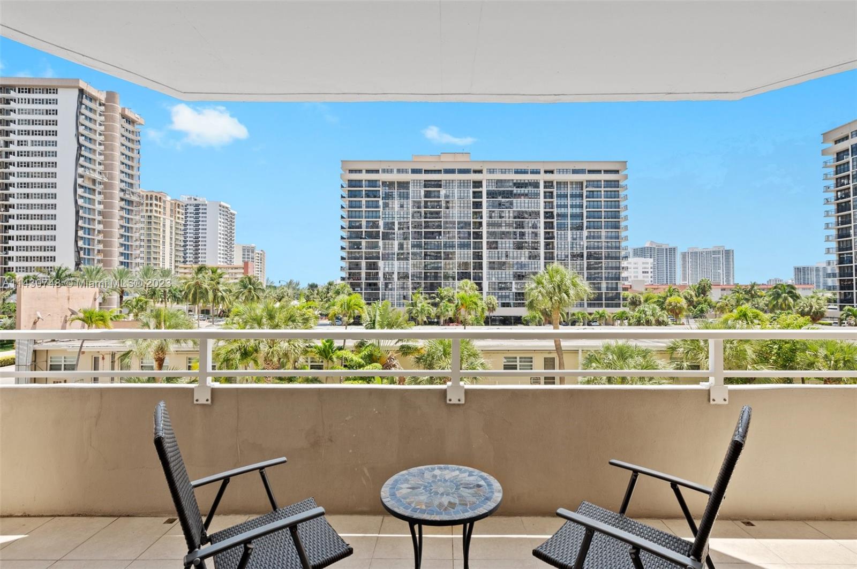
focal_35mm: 16
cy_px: 284
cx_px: 428
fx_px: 380
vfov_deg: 73.6
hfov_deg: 96.8
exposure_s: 1/125
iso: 200
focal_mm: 16
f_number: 8
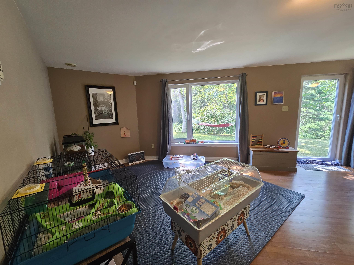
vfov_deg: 89.9
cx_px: 177
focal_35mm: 13
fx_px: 133
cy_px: 132
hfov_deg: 106.2
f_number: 2.2
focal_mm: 2.2
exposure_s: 1/60
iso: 160
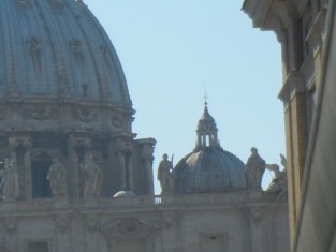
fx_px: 3243
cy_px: 292
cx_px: -167
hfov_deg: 5.9
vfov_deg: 4.4
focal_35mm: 334
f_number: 9
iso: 160
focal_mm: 18.3
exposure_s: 1/360
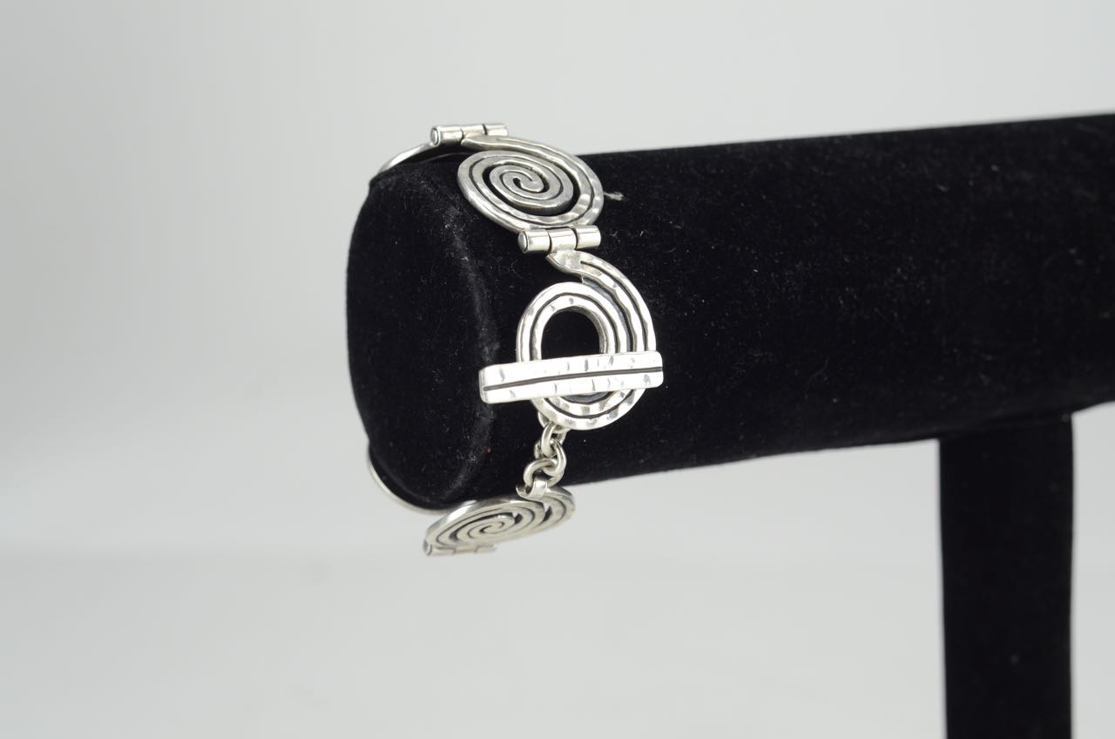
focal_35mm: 75
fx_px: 2318
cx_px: 558
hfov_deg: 27.0
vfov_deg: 18.1
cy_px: 370
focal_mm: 50
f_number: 5
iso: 640
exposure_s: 1/125
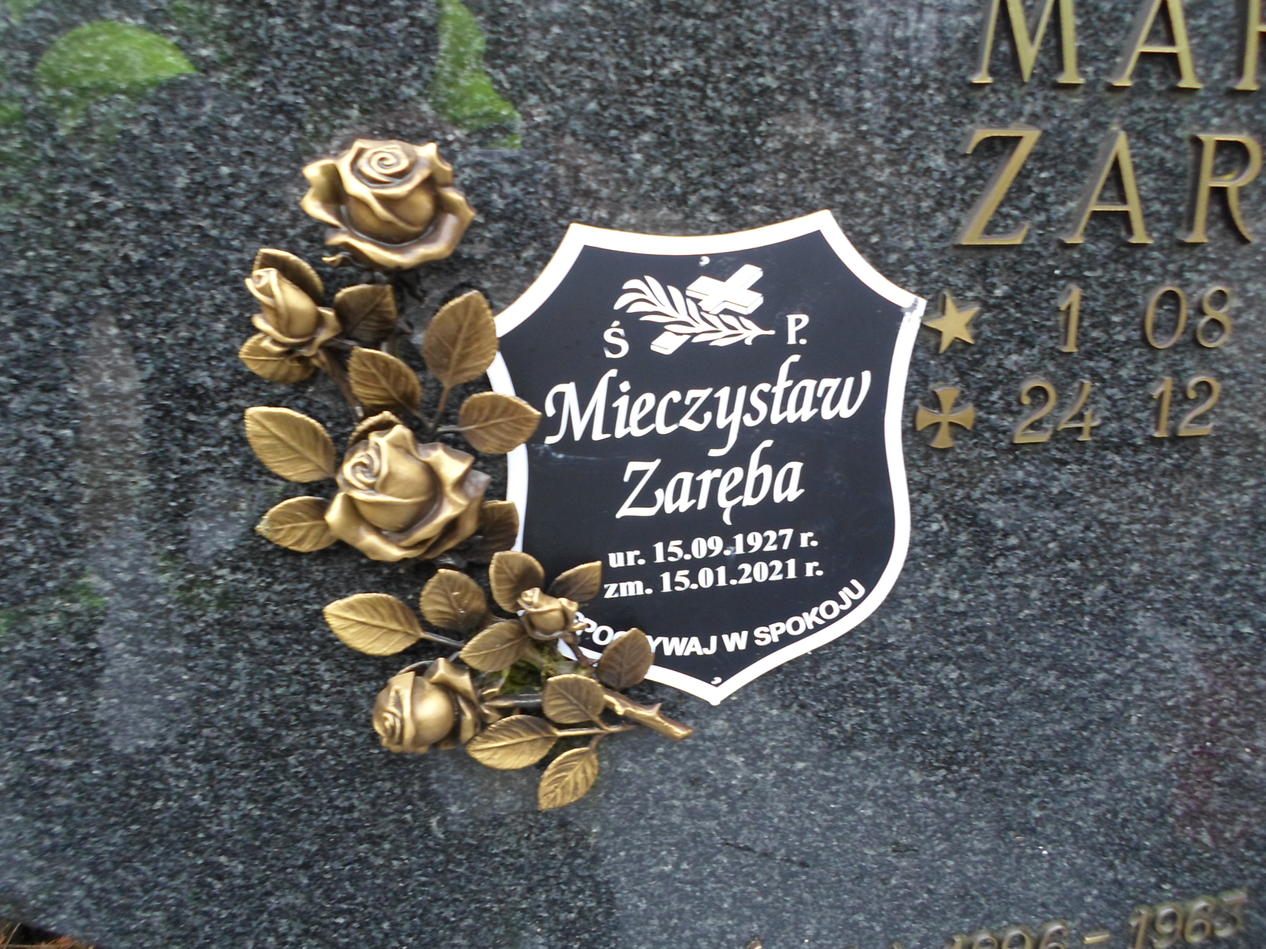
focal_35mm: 25
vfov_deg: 54.9
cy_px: 474
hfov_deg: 69.4
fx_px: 914
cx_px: 633
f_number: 2.5
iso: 80
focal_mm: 4.5
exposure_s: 1/60
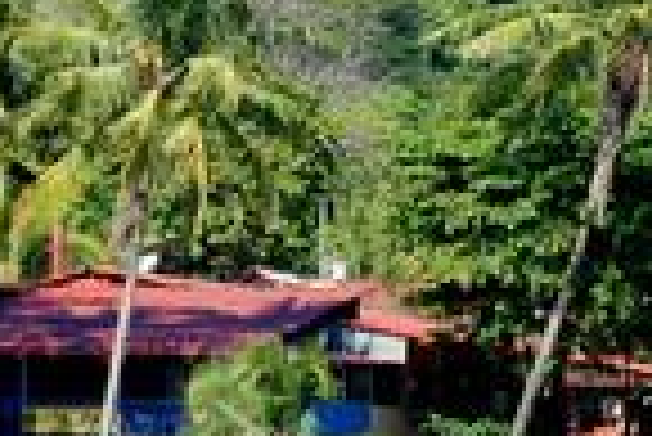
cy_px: 238
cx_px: 418
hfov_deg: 4.8
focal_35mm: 431
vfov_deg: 3.2
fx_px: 7814
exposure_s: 1/200
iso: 100
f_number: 7.1
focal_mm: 52
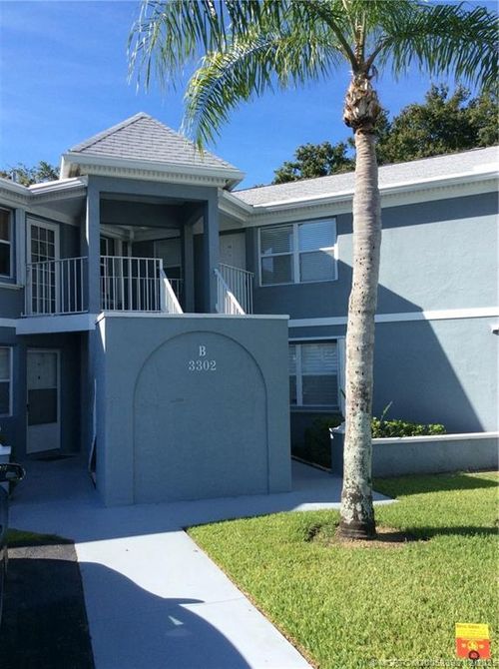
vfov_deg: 56.9
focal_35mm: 32
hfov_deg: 44.0
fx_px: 617
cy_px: 334
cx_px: 250
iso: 32
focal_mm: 3.3
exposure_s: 1/1003
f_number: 2.4
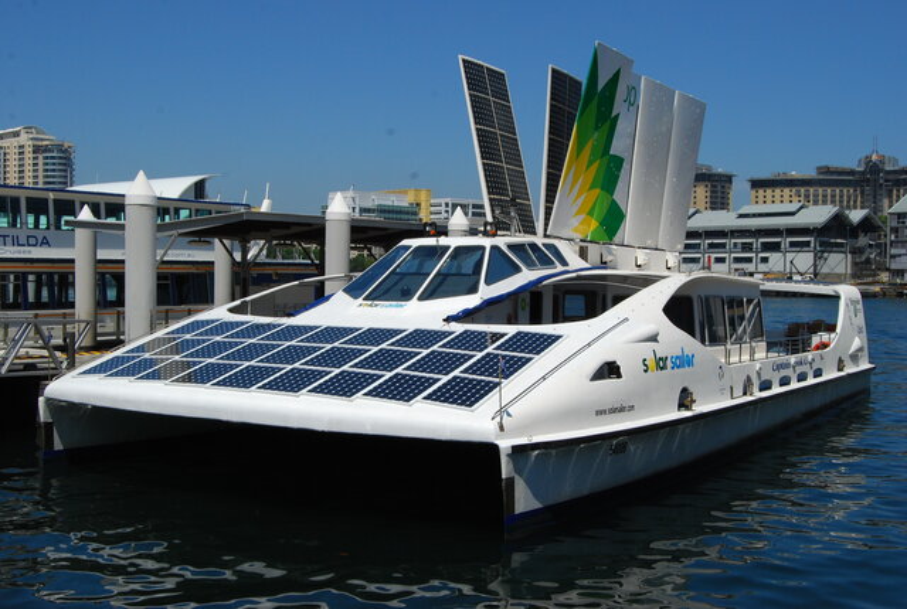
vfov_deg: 32.1
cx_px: 454
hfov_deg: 46.3
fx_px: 1061
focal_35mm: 42
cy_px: 304
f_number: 13
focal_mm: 28
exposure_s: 1/640
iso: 400
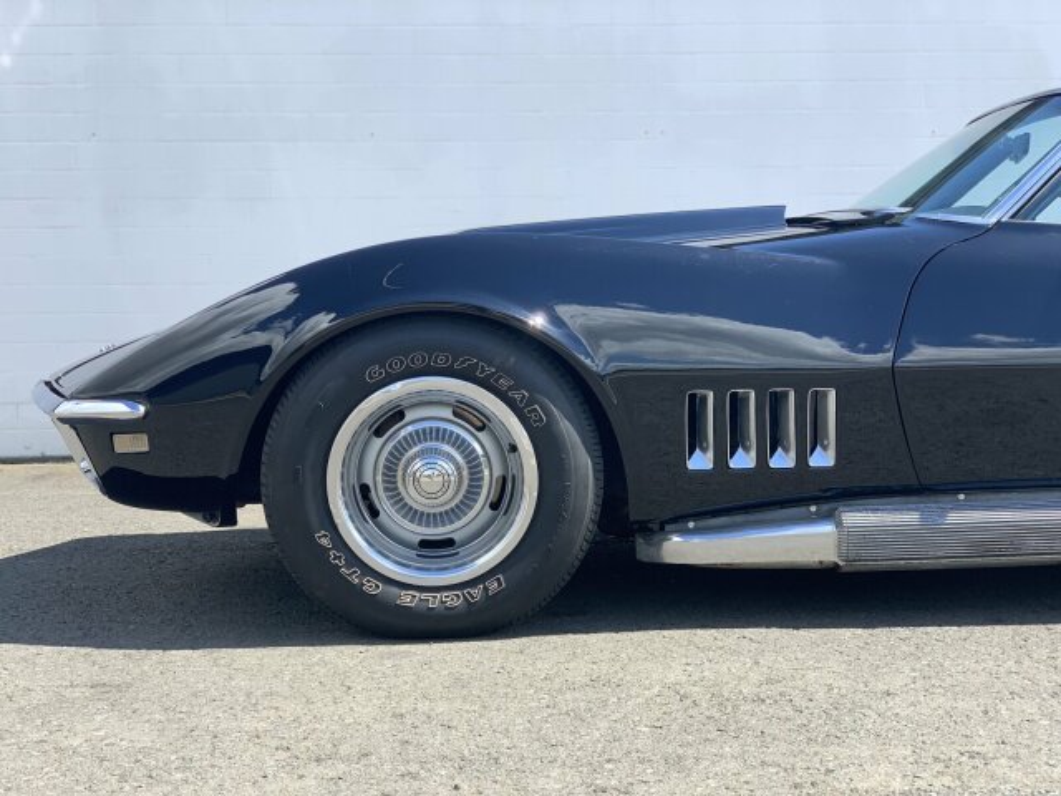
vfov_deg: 28.0
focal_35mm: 52
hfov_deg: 36.8
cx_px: 530
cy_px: 398
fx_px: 1594
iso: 16
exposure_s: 1/400
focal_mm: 6
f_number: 2.4
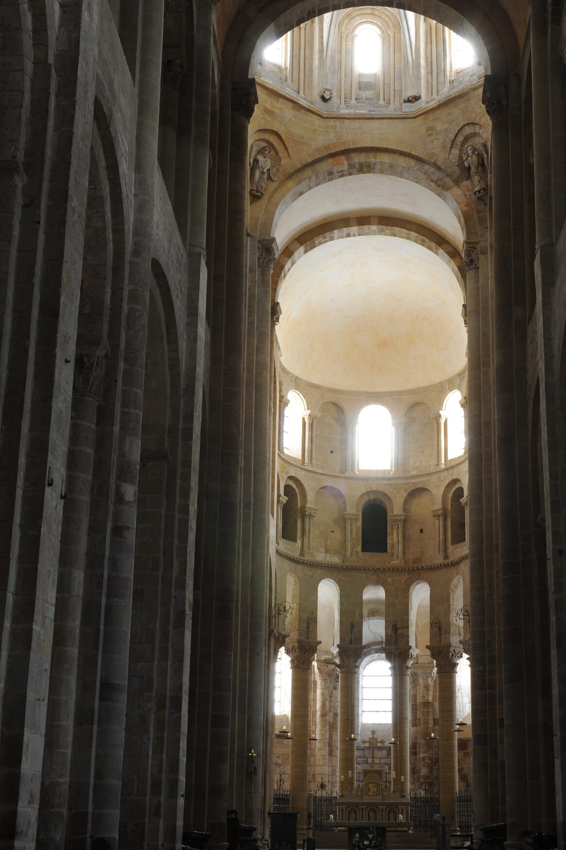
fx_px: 1204
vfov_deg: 38.9
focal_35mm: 51
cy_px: 470
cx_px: 350
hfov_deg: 26.4
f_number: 14
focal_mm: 36
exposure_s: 1
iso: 200
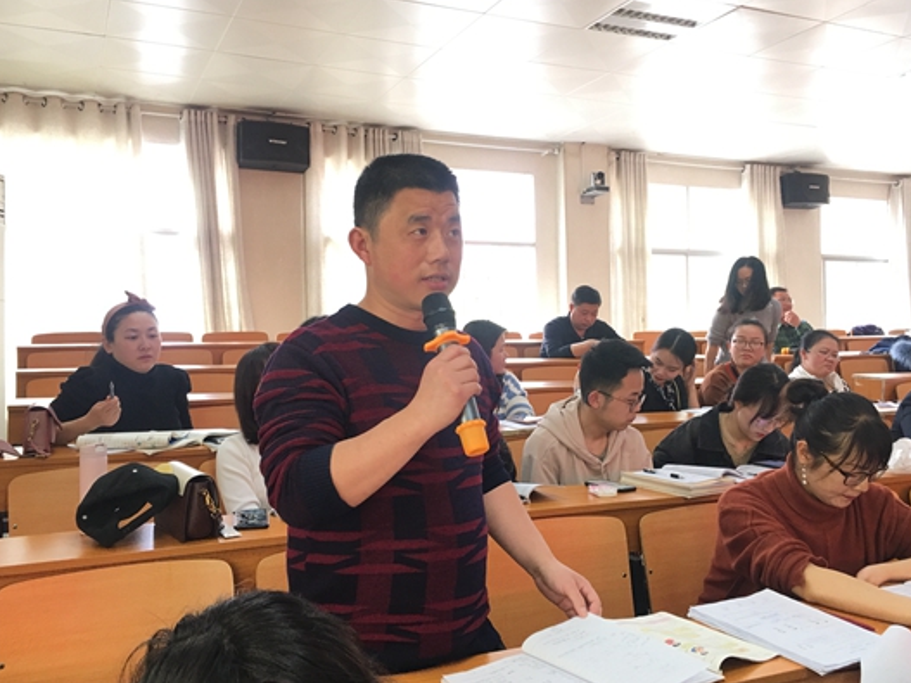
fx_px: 868
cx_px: 477
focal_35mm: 33
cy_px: 342
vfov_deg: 42.9
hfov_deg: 55.3
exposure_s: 1/17
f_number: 2.2
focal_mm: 4.15
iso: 64
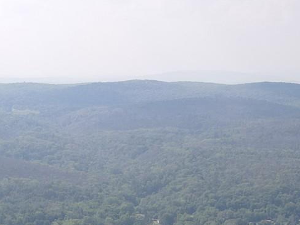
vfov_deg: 14.2
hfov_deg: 19.4
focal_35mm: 101
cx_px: 118
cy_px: 272
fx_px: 875
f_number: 2.8
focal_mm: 4.5
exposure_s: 1/640
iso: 100
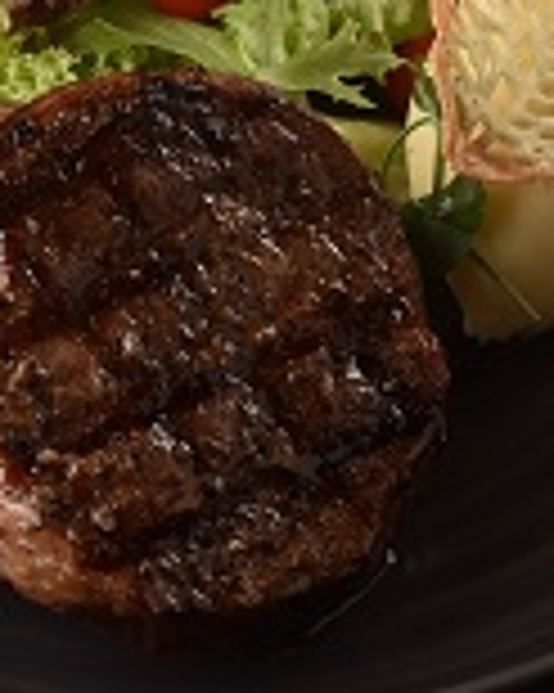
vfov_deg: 5.3
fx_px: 7509
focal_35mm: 366
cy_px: 135
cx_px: 167
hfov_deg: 4.2
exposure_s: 1/80
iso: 400
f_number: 13
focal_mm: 100
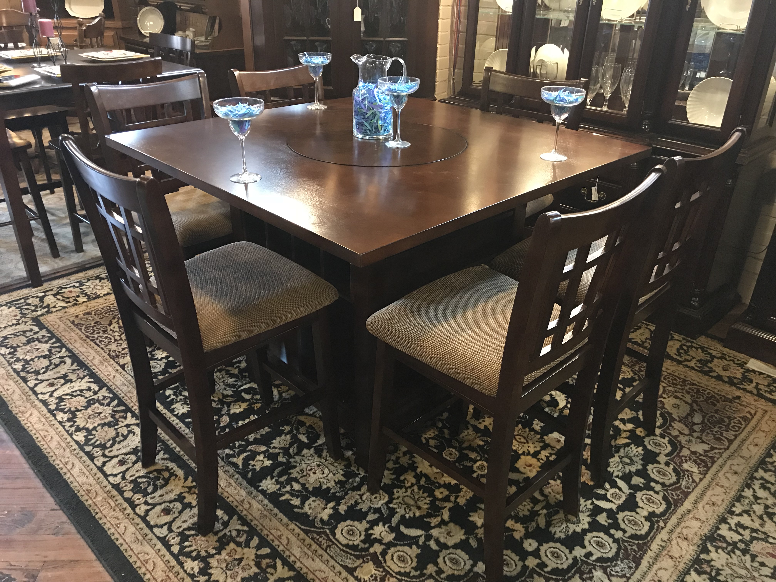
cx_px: 388
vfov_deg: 49.7
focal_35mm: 28
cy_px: 291
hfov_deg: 63.4
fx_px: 628
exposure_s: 1/9
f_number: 1.8
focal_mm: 3.99
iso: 100
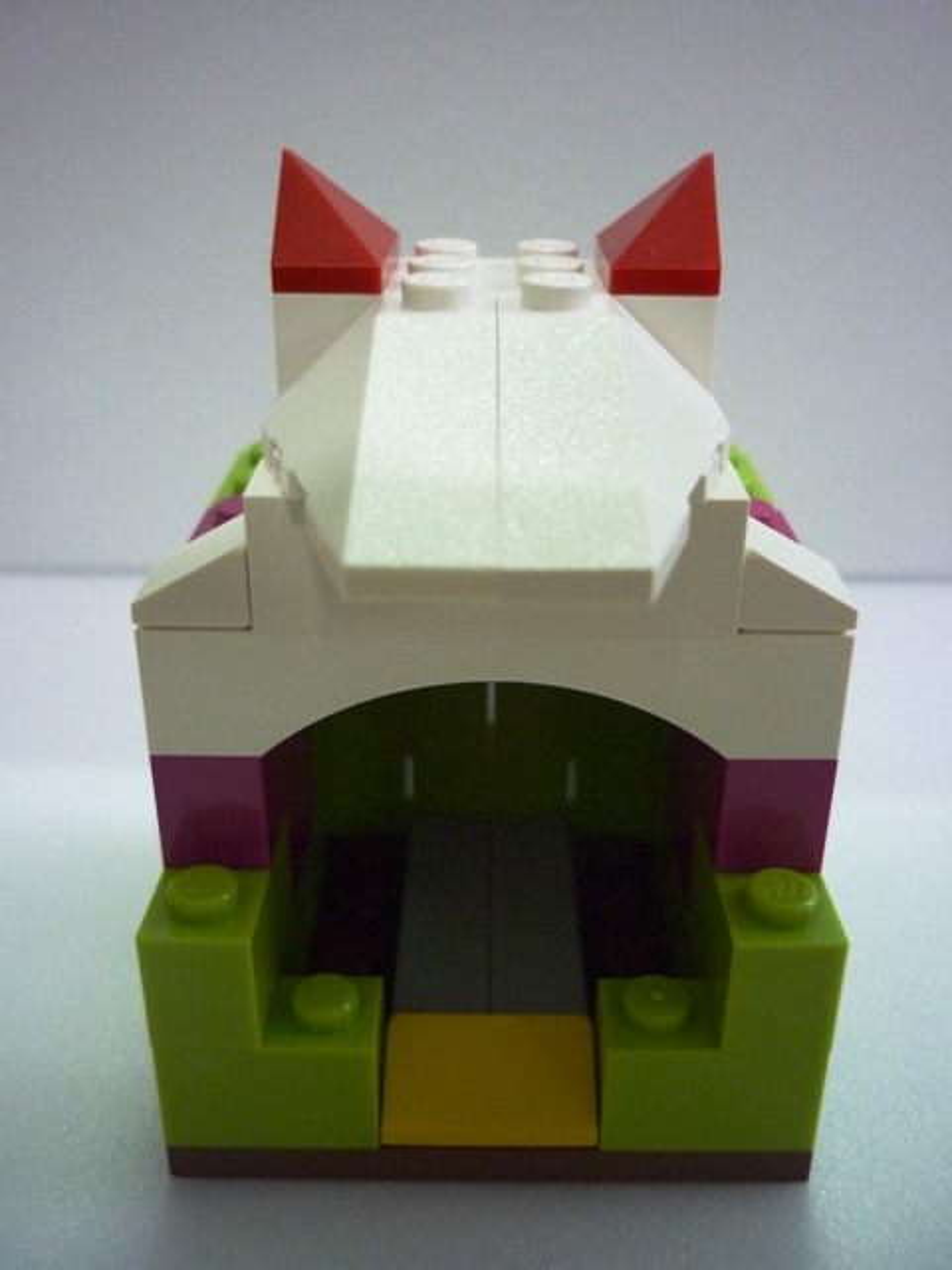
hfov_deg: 42.9
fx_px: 1210
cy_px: 635
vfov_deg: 55.4
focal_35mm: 33
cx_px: 476
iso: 400
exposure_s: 1/15
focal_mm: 5.5
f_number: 2.8
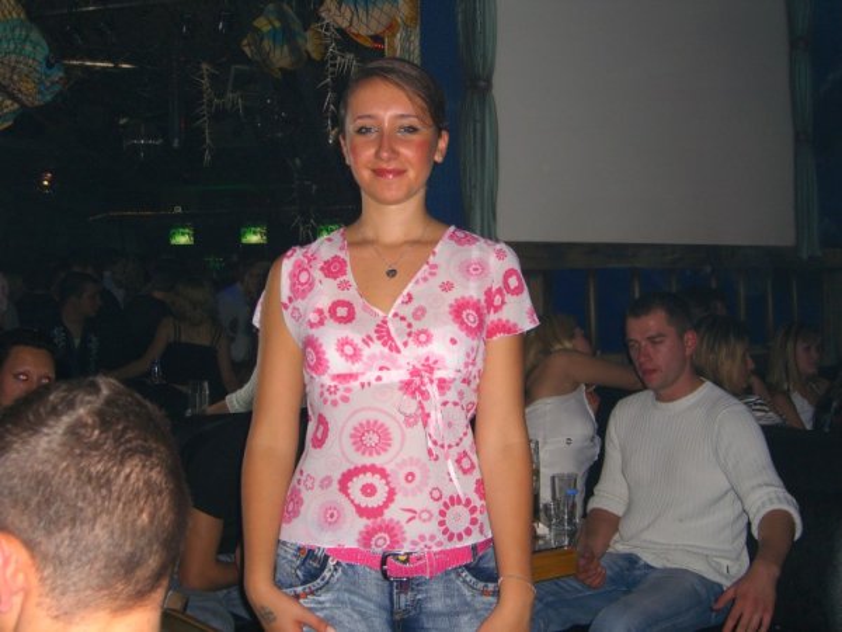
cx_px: 421
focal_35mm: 46
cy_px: 316
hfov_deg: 41.2
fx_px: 1119
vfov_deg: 31.5
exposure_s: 1/60
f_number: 3.1
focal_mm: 9.5
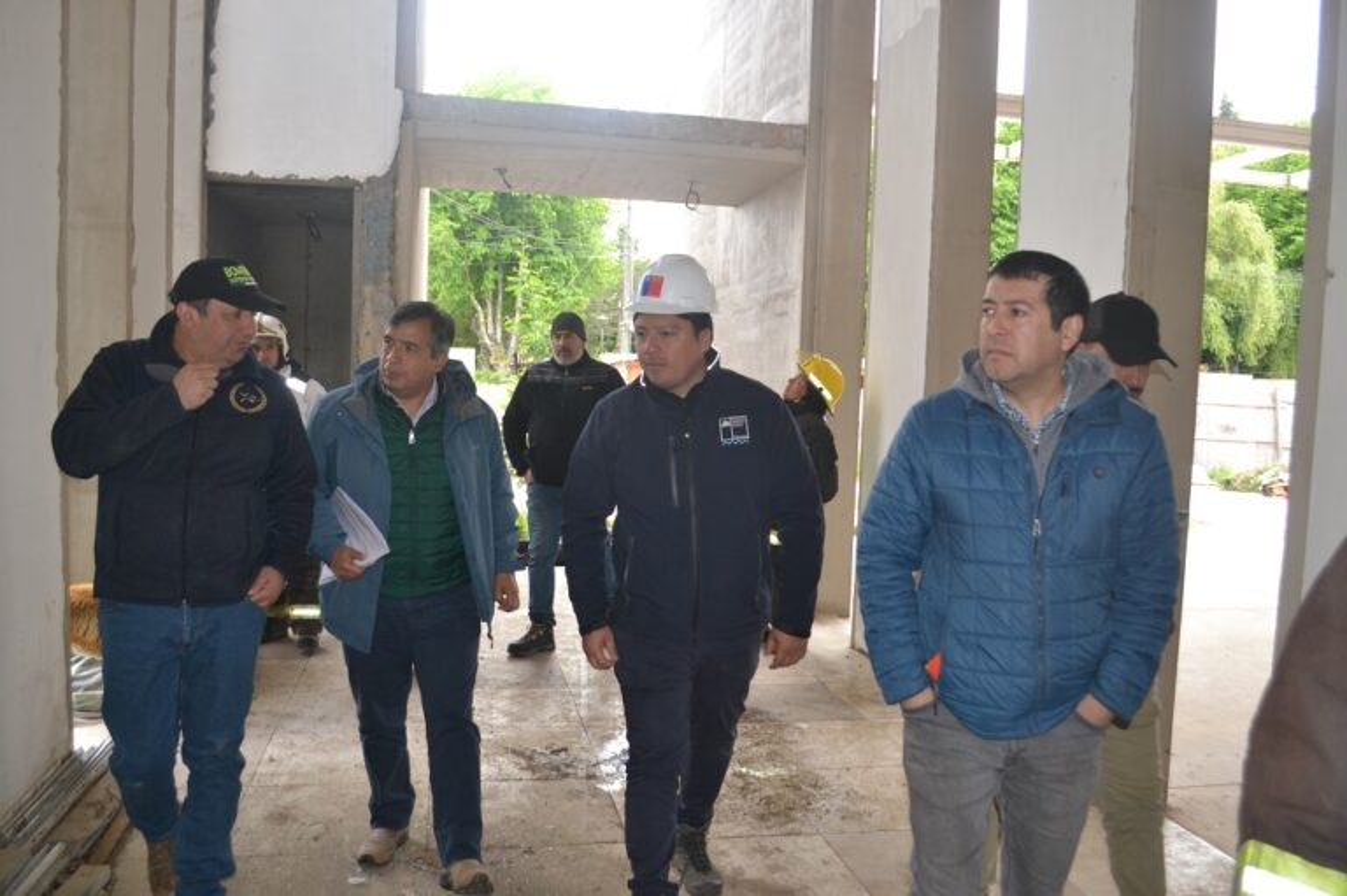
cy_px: 448
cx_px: 674
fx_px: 1122
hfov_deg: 62.0
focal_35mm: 30
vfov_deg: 43.6
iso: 280
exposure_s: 1/125
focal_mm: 20
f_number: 4
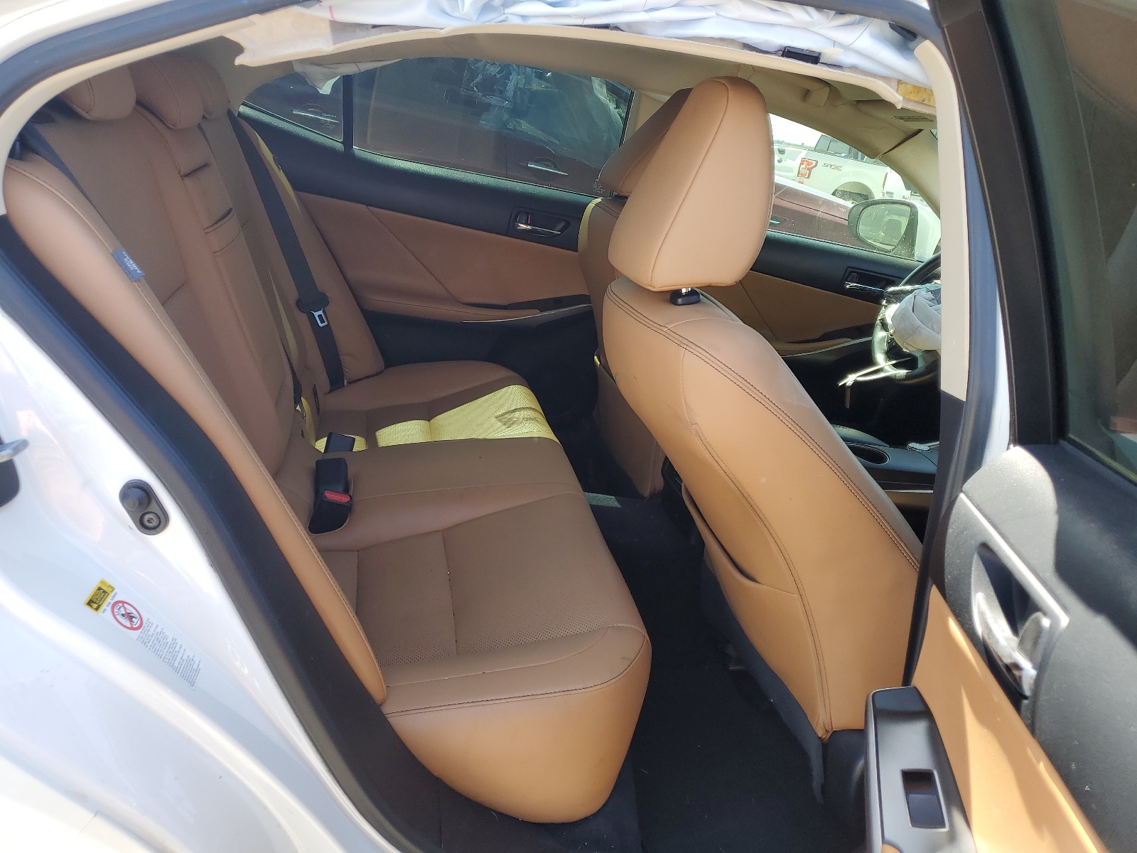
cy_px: 426
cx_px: 568
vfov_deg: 53.1
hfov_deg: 67.3
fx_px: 854
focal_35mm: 26
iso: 50
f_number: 1.5
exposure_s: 1/238
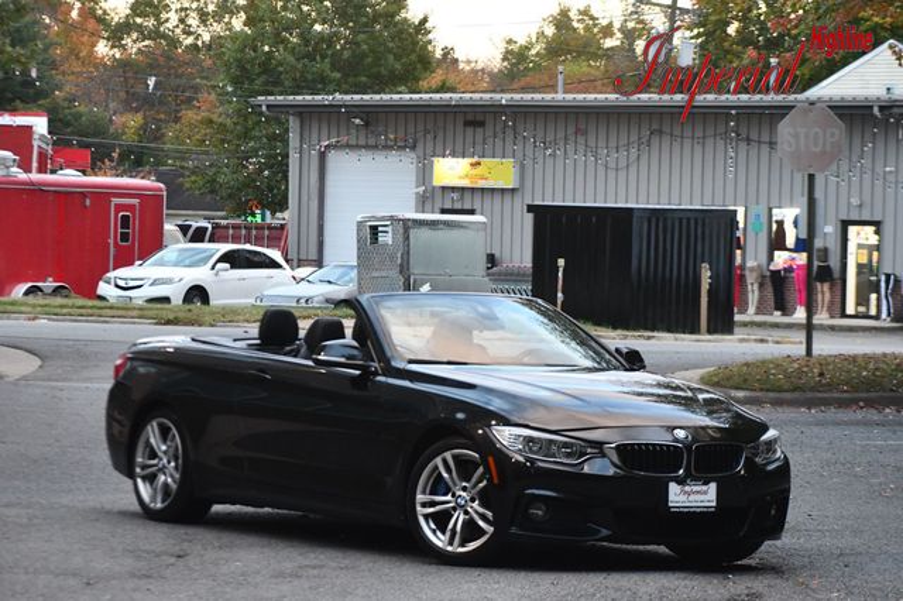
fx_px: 3685
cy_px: 300
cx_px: 452
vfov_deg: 9.3
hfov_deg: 14.0
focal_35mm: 147
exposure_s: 1/125
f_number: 4.8
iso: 2000
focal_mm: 98
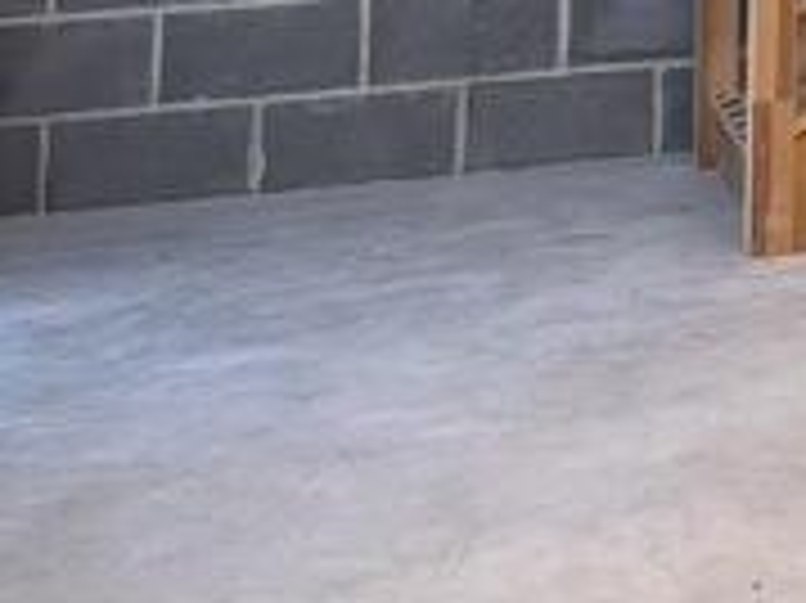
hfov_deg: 11.6
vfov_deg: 8.7
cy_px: -1008
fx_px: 3467
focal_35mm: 149
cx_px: 1725
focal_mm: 5.96
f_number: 1.6
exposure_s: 1/100
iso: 100
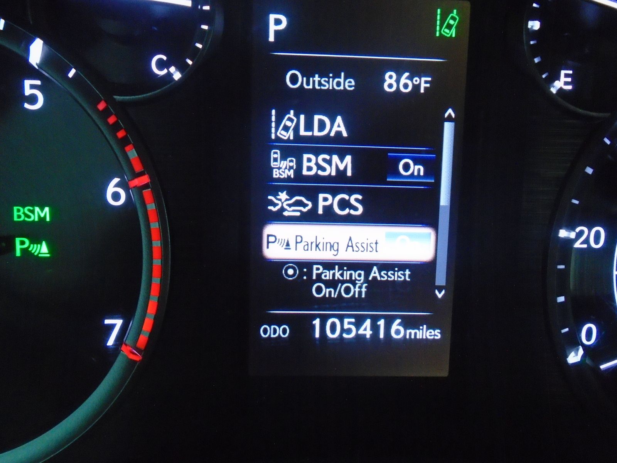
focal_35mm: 26
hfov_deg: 67.3
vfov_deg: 53.1
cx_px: 308
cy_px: 232
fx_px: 463
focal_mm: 4.6
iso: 400
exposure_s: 1/15
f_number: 3.2
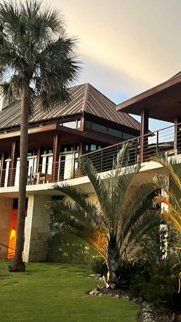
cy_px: 154
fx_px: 418
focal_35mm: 49
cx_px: 185
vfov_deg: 42.1
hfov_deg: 23.3
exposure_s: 1/30
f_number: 1.6
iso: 800
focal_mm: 5.1
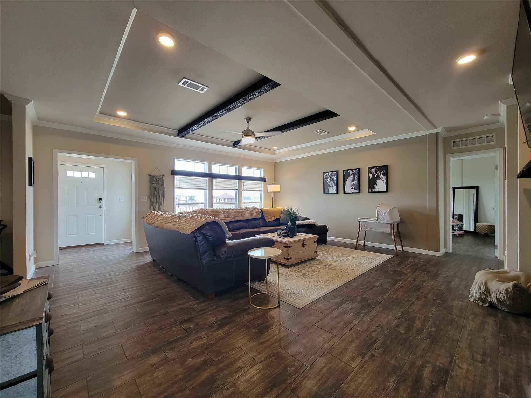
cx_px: 266
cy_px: 199
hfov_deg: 106.2
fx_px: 199
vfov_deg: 89.9
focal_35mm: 13
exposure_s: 1/60
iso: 160
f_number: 2.2
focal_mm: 2.2
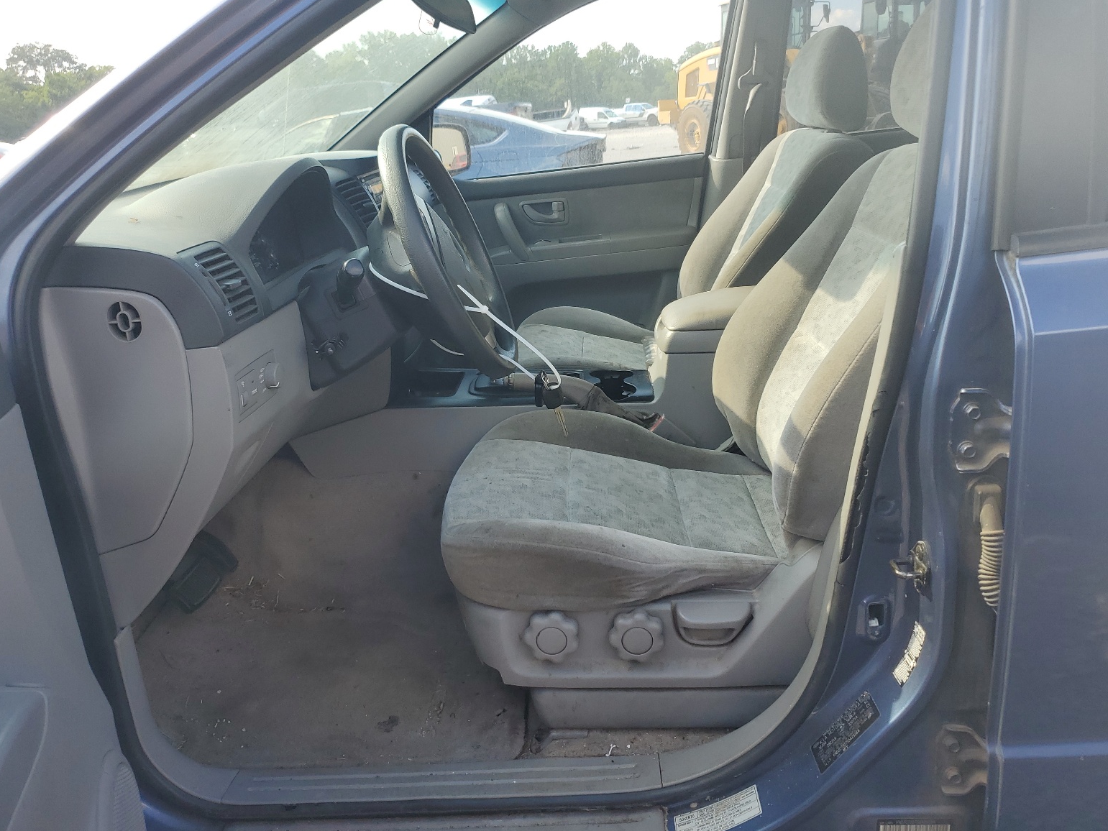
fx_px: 864
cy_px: 403
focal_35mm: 27
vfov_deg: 51.4
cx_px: 545
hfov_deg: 65.3
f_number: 1.5
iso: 50
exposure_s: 1/588
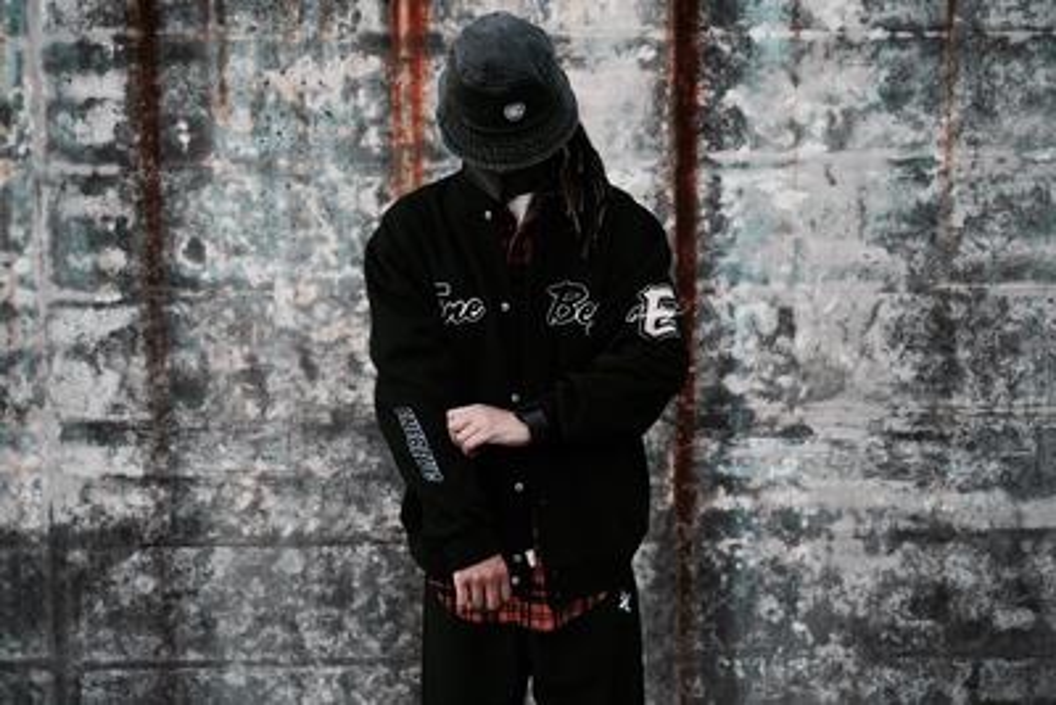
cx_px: 528
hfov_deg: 55.8
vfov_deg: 38.9
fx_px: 998
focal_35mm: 34
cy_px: 352
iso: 1250
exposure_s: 1/160
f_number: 2.8
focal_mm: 34
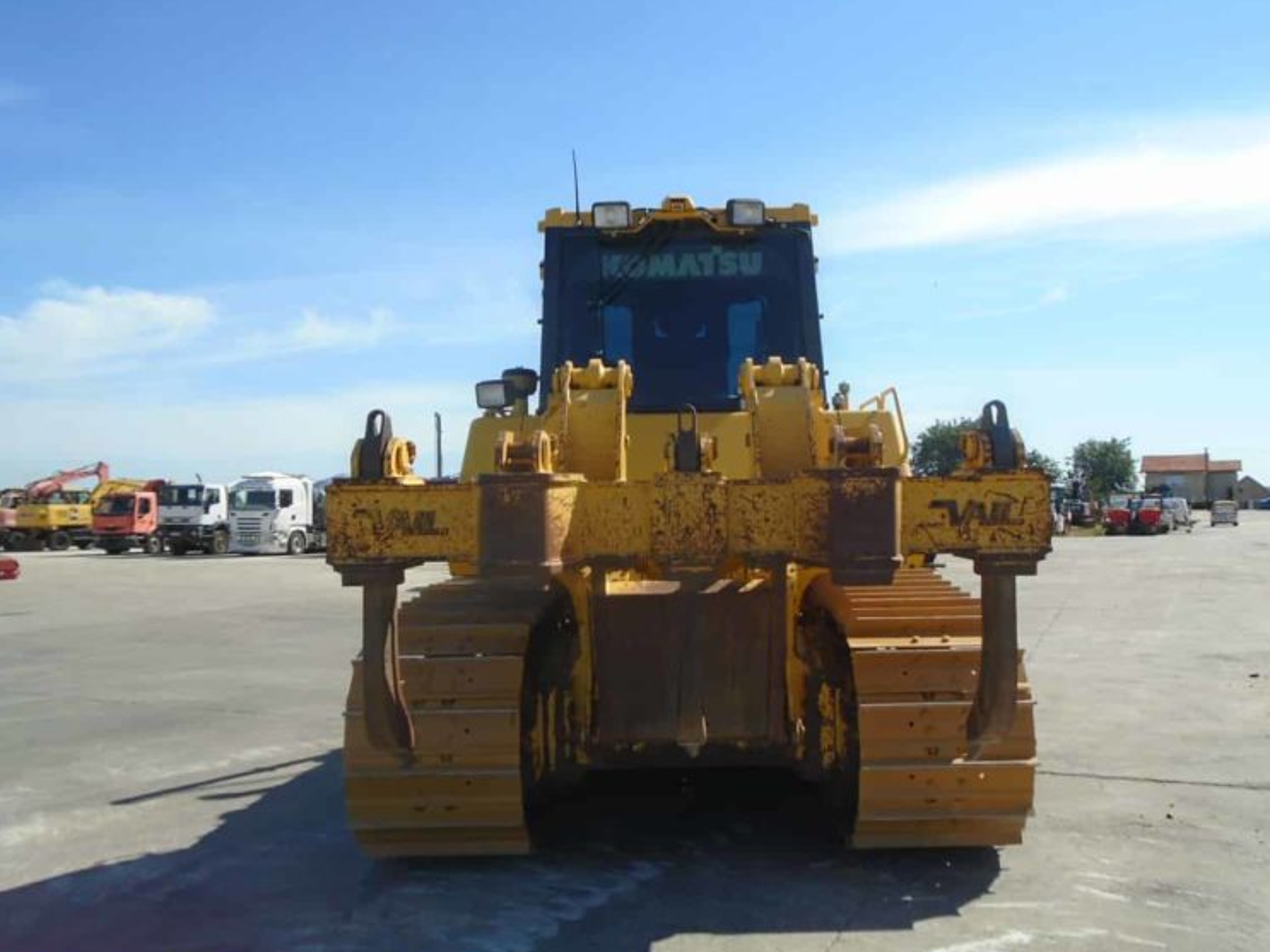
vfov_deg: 49.7
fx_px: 1027
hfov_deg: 63.4
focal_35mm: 28
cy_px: 506
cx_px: 682
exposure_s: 1/200
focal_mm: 4.6
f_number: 8
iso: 100
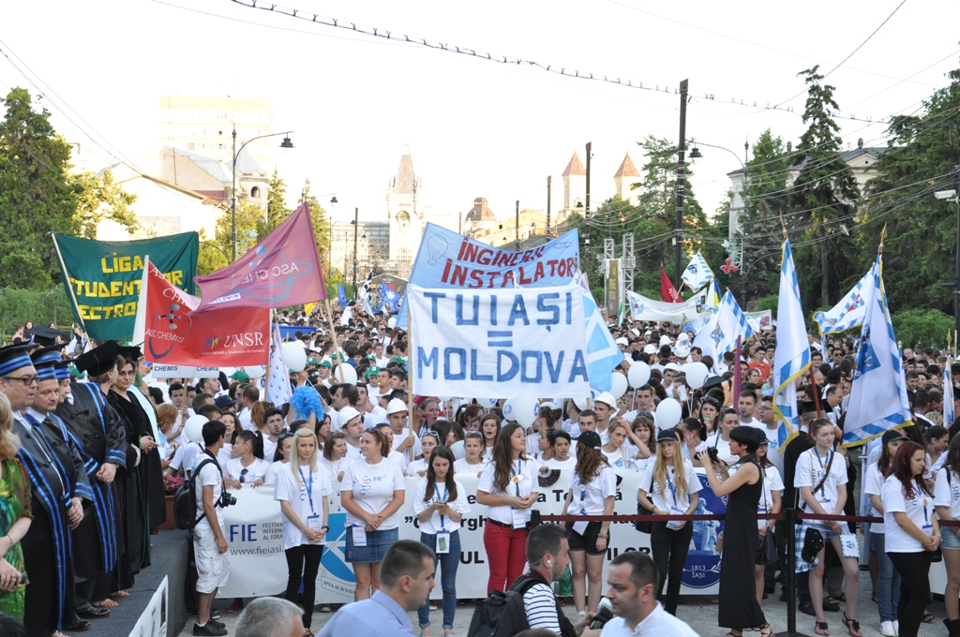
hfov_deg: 33.4
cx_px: 480
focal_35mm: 60
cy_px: 318
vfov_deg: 22.6
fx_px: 1598
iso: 200
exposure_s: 1/80
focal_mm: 40
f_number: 9
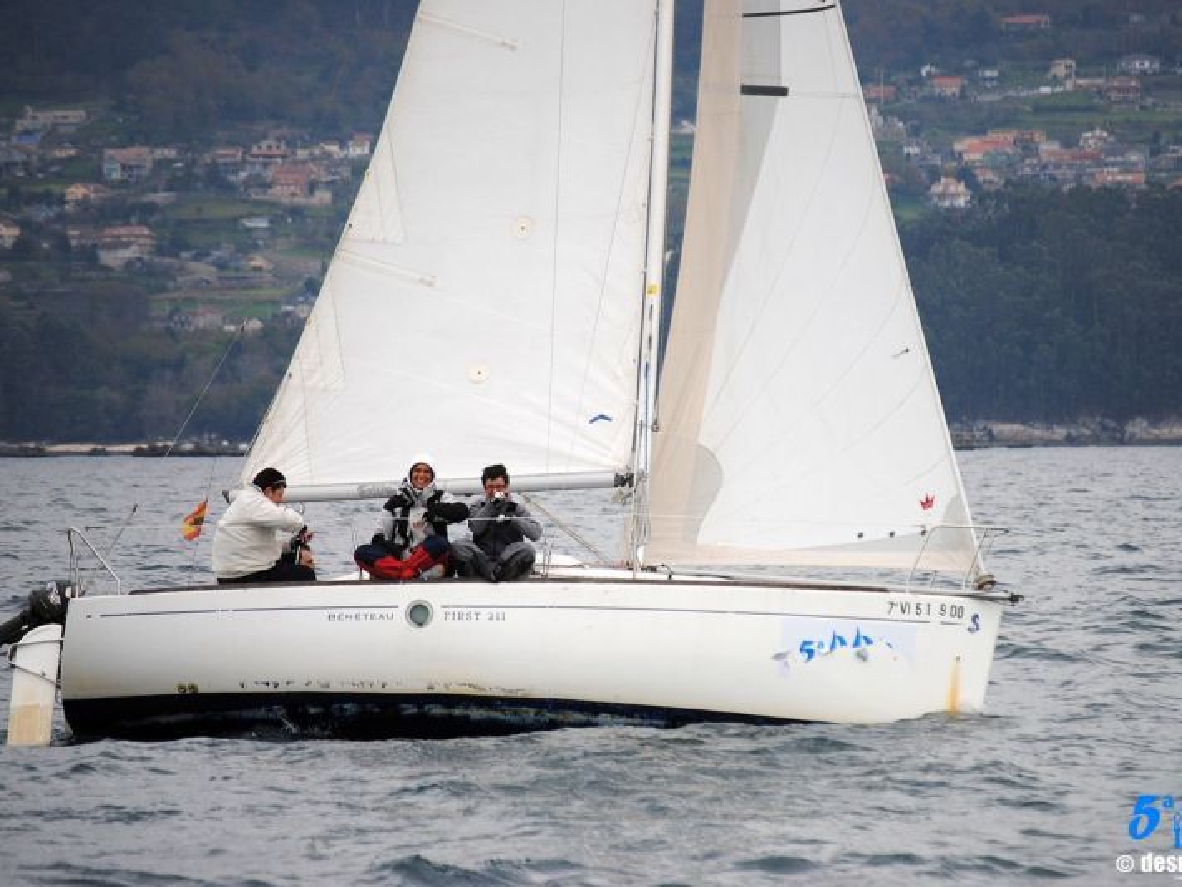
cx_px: 651
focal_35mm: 260
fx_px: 8878
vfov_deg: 5.7
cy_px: 443
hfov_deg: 7.6
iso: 200
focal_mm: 160
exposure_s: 1/640
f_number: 5.3
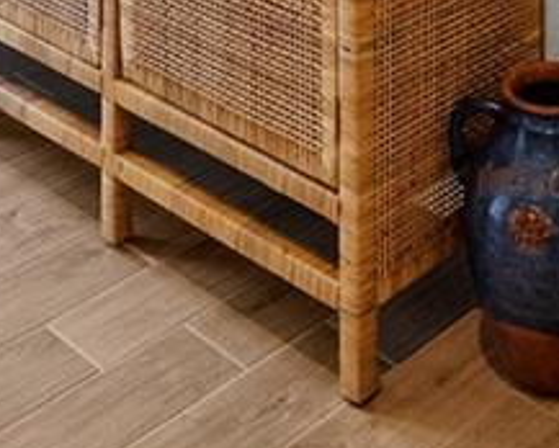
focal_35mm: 83
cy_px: -572
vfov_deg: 14.0
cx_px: 495
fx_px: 1374
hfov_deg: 22.5
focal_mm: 12
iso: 640
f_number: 8
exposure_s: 1/13
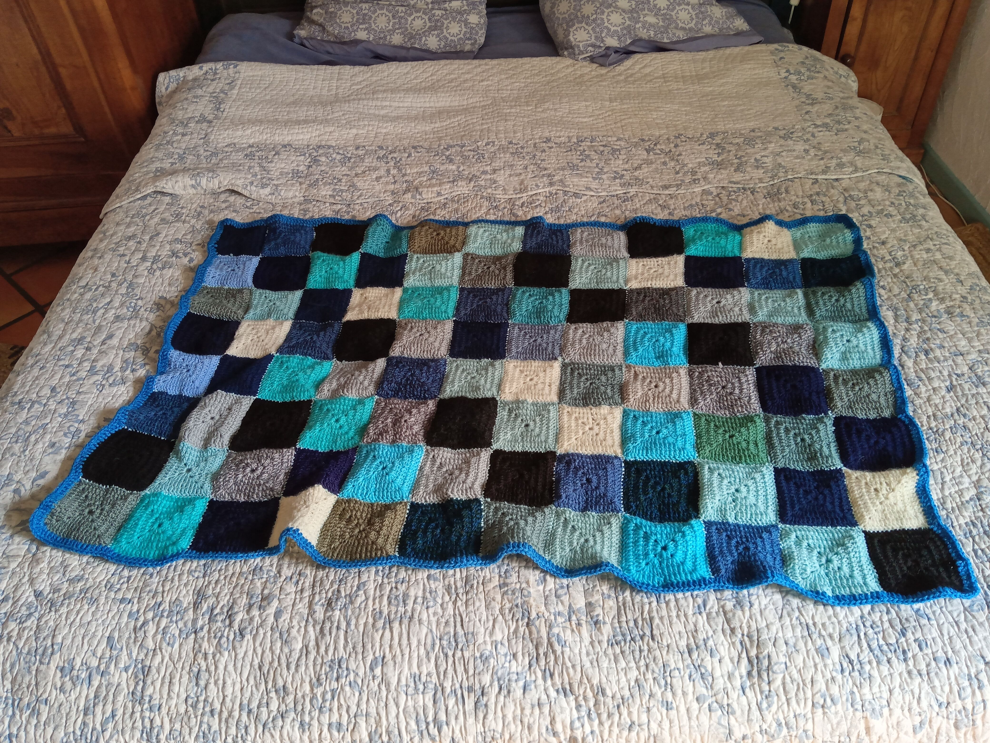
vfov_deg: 49.7
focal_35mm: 28
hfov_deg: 63.4
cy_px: 372
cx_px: 495
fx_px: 801
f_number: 1.8
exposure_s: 1/100
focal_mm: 3.57
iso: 137
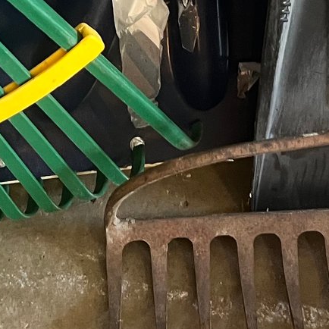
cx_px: 207
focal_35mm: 106
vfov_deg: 15.8
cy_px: -62
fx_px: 1140
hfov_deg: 16.4
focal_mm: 5.7
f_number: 1.5
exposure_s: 1/60
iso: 320
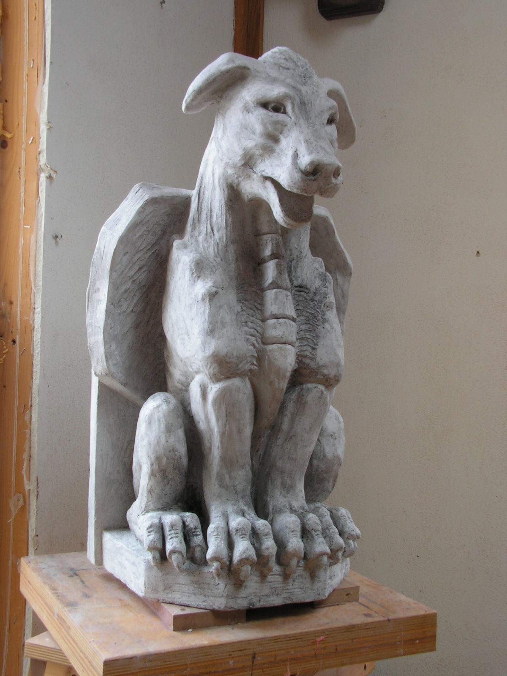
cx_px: 254
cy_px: 338
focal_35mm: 44
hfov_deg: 32.9
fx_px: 859
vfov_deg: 42.9
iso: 64
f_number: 8
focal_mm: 7.4
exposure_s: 1/3
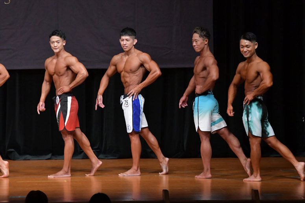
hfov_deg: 8.1
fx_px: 2159
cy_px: 102
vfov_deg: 5.4
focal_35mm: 255
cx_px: 152
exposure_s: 1/400
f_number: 5.6
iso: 5000
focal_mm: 170
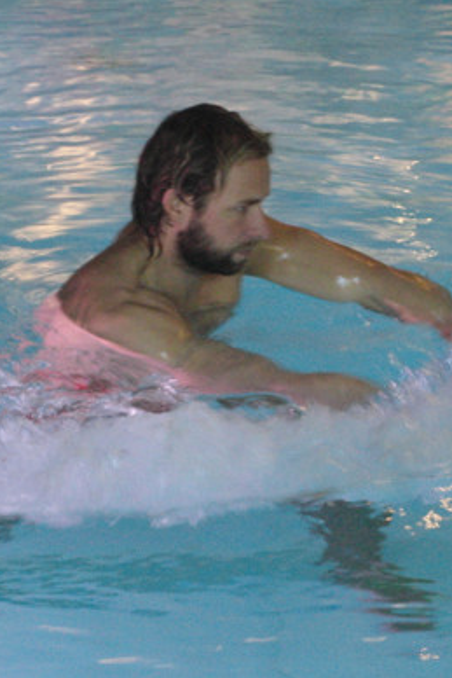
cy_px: 339
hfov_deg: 8.6
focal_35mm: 159
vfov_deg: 12.9
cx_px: 126
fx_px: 2992
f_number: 4.2
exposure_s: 1/30
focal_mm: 19.8
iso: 800
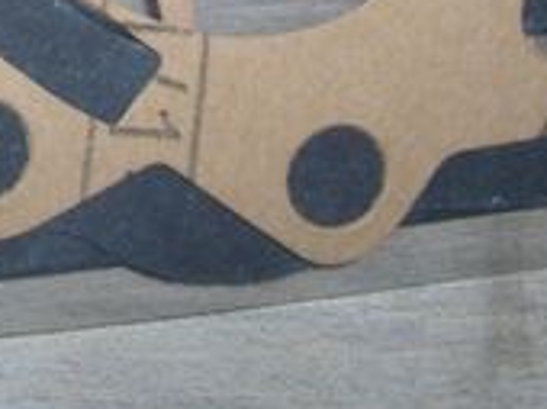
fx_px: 2083
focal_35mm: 132
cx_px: -331
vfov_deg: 10.6
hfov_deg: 13.8
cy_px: -277
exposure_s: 1/60
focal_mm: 5.8
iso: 100
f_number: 4.3
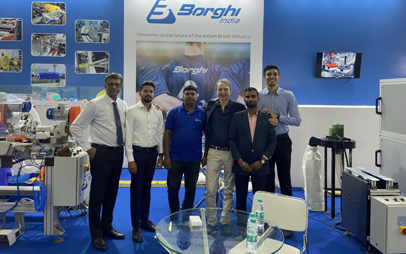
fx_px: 310
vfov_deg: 44.3
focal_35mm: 28
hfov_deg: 66.5
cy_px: 102
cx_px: 204
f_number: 1.8
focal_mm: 4.2
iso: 80
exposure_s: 1/50
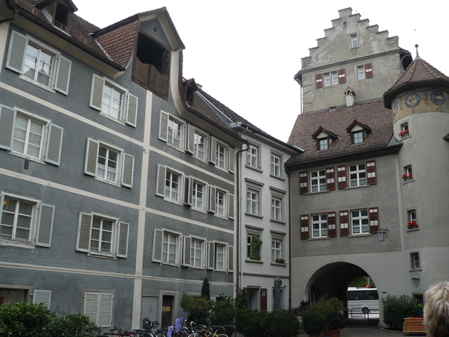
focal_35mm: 36
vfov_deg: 39.7
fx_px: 467
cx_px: 224
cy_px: 168
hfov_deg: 51.4
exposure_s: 1/125
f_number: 4
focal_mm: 6
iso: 100
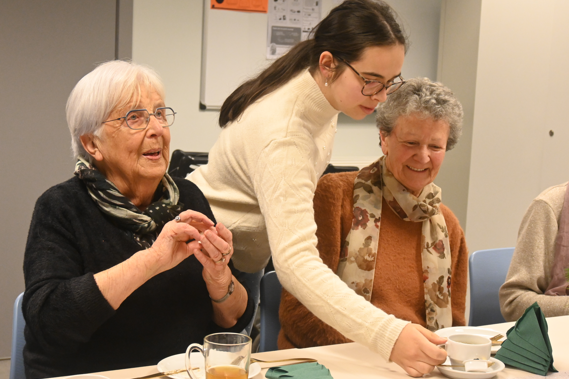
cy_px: 183
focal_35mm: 64
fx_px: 1005
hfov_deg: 31.6
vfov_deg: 21.4
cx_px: 281
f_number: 5.3
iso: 2200
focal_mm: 37
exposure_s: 1/125
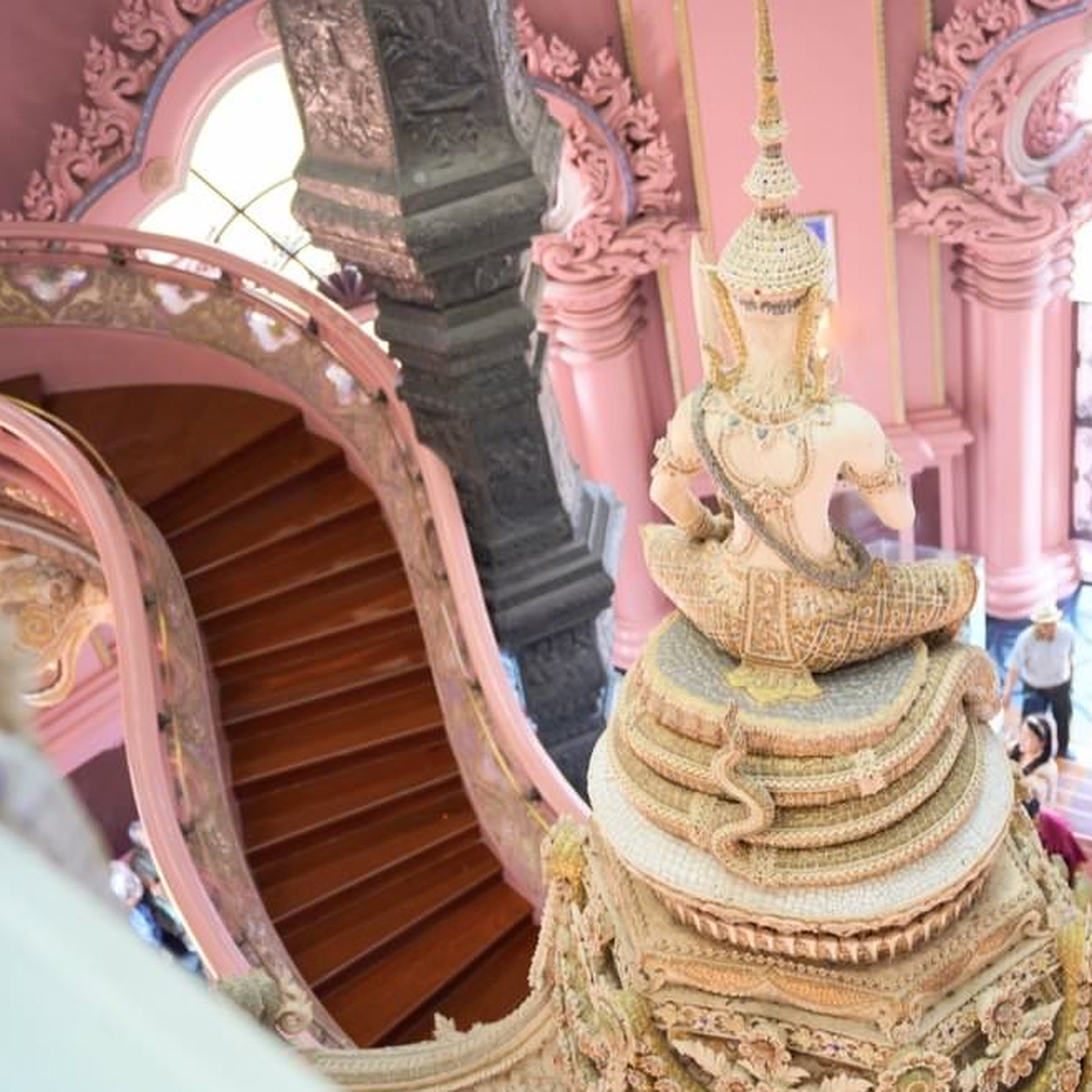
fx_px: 1749
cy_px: 548
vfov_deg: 34.7
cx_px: 825
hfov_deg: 33.9
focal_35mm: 49
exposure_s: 1/40
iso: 400
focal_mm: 38
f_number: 2.8
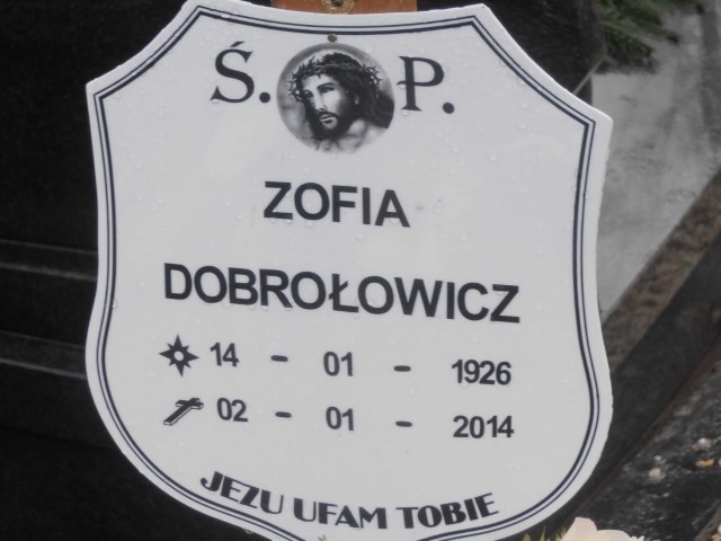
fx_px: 3458
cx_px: 360
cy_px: 270
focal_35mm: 166
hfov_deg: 11.9
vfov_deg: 8.9
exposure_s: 1/100
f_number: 5.9
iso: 100
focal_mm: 29.44
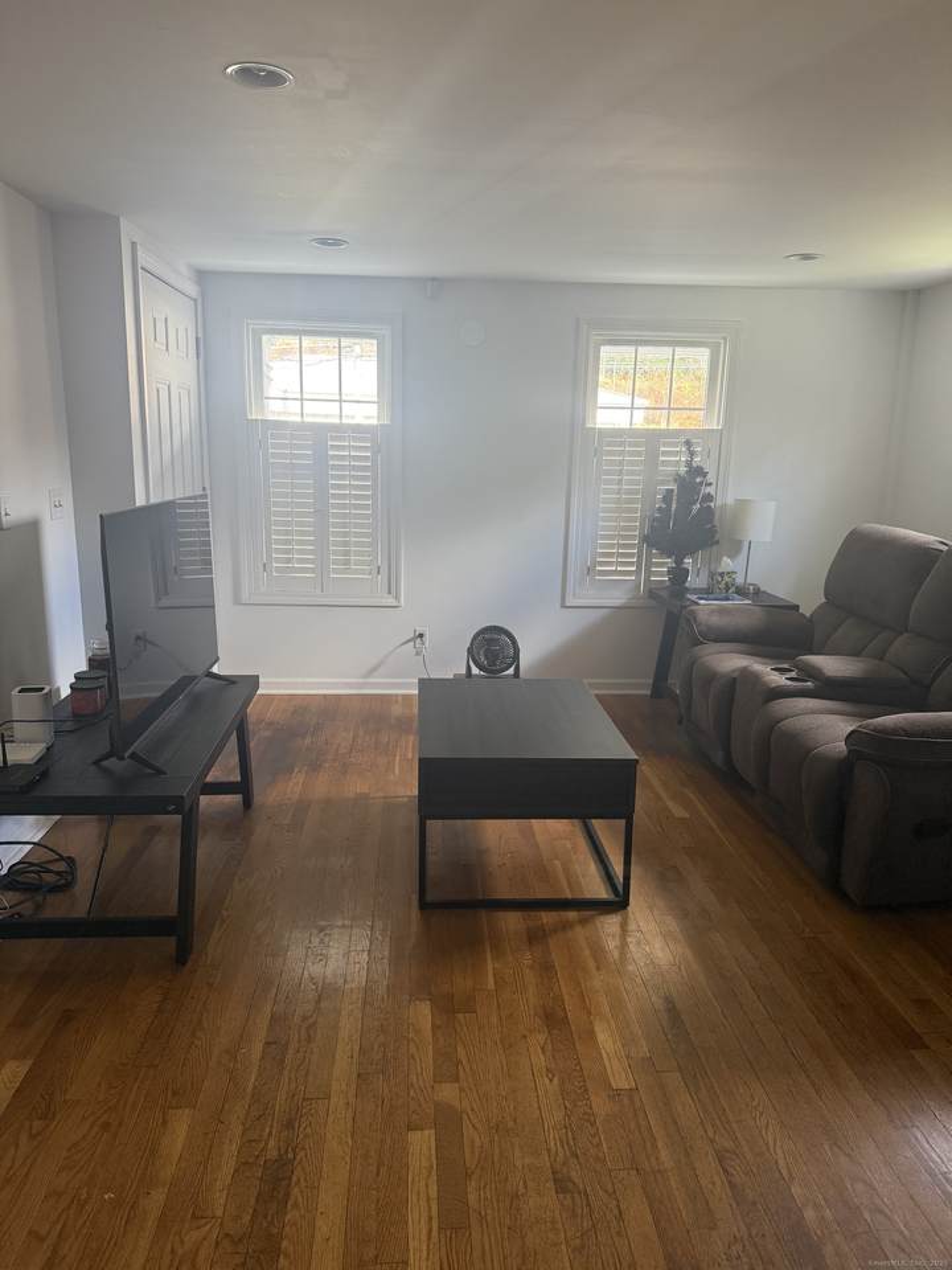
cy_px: 635
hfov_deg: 56.8
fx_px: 880
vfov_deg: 71.6
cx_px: 476
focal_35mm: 24
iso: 200
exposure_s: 1/85
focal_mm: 6.76
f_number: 1.78
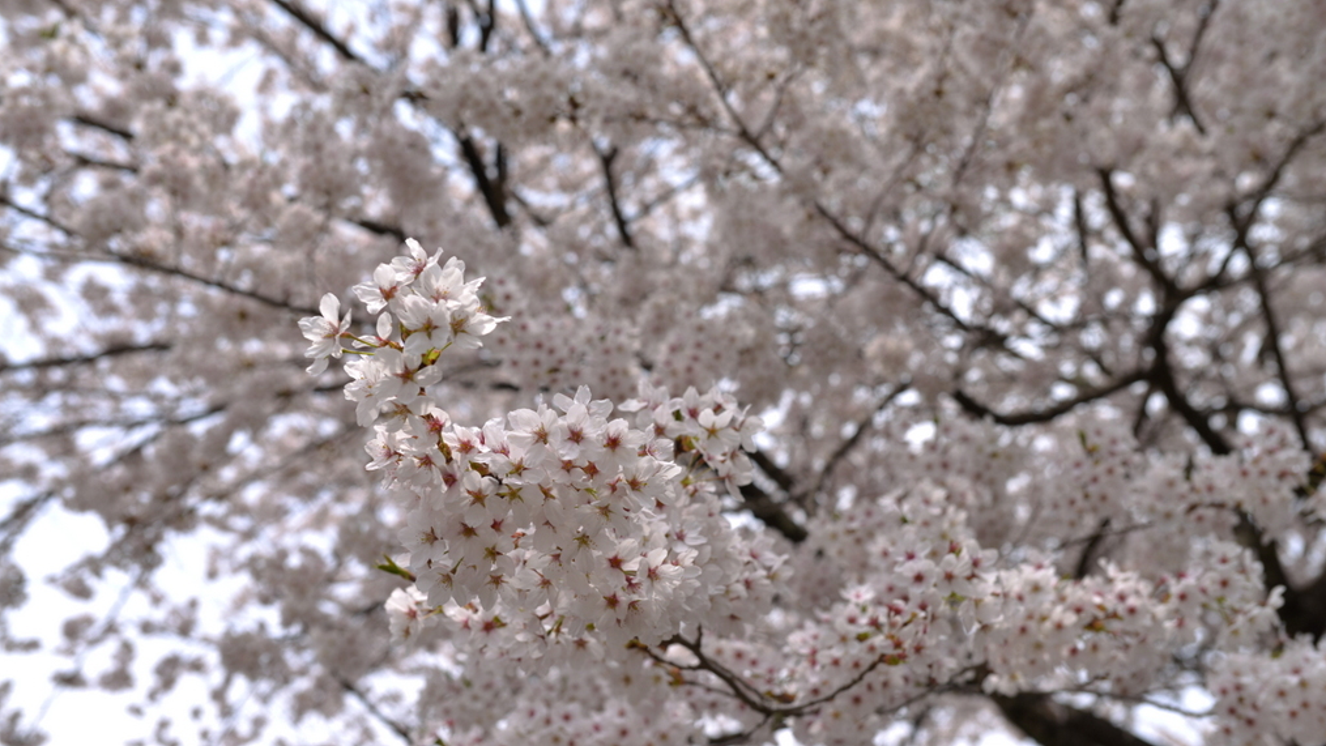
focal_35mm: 37
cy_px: 424
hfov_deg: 54.0
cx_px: 666
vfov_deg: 32.0
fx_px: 1301
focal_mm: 35
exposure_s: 1/250
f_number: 5.6
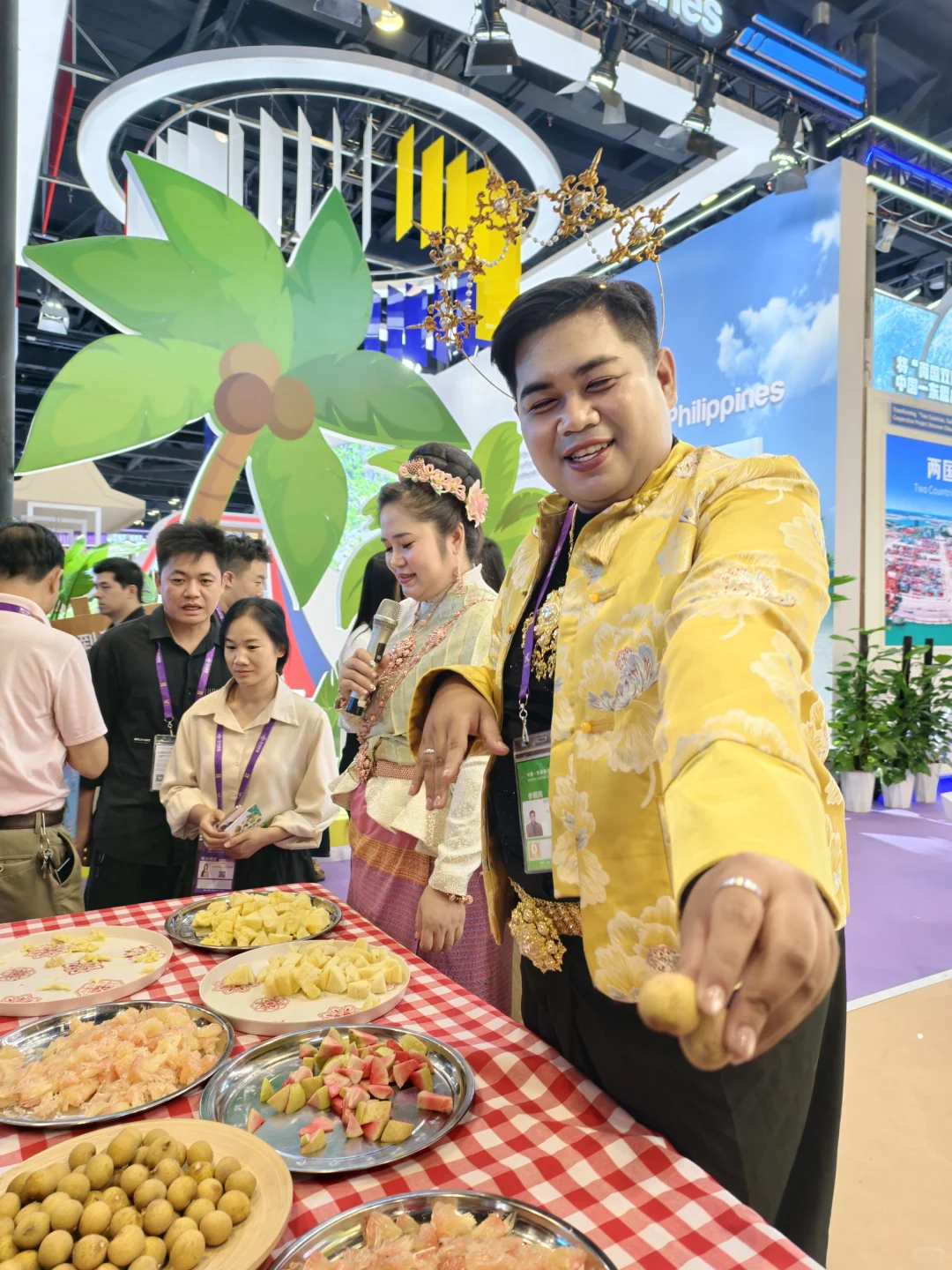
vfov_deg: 73.9
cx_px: 476
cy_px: 635
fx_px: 843
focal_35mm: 23
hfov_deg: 58.9
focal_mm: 6.54
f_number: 1.57
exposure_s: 1/100
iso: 229
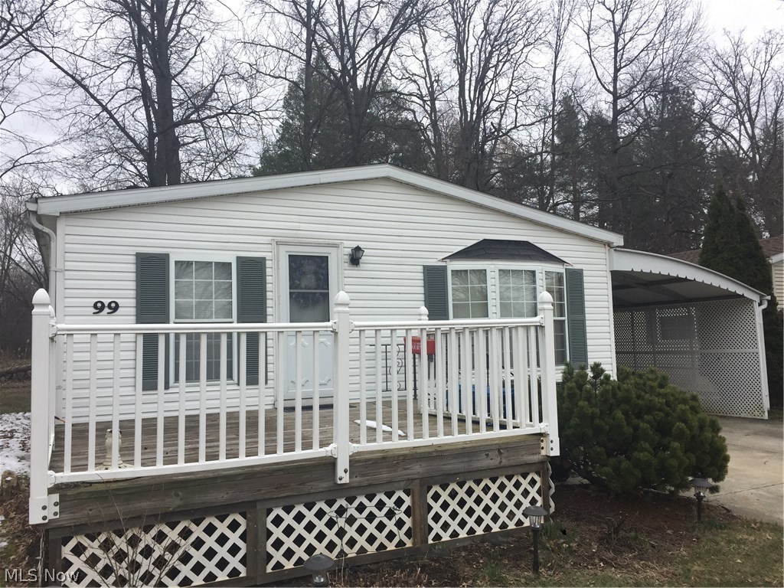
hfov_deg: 61.7
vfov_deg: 48.2
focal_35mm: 29
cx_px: 392
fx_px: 657
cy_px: 294
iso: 32
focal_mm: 4.15
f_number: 2.2
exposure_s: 1/527
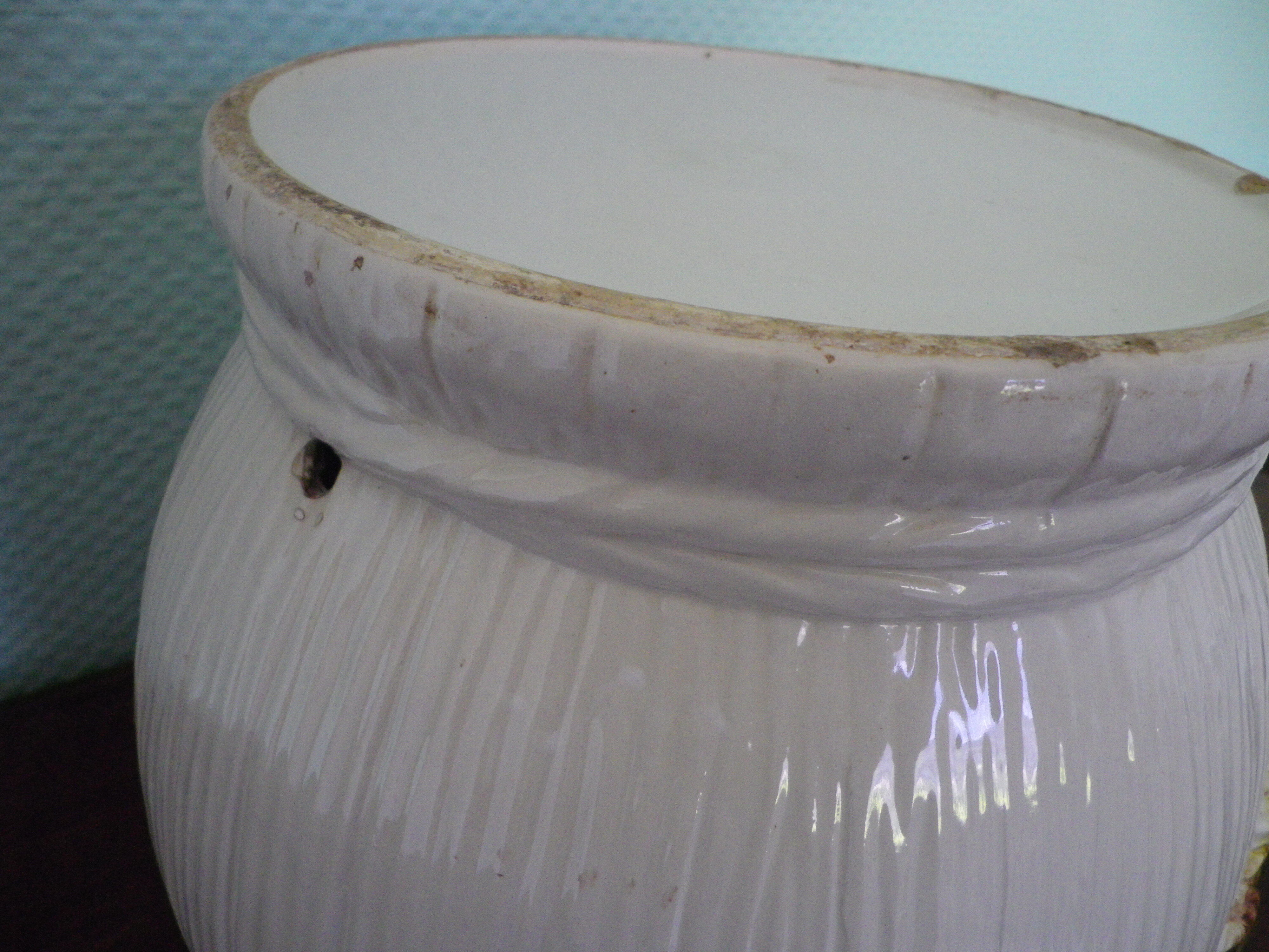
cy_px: 476
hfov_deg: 63.4
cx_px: 634
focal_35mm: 28
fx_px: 1026
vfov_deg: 49.7
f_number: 2.6
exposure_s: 1/60
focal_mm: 4.9
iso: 400
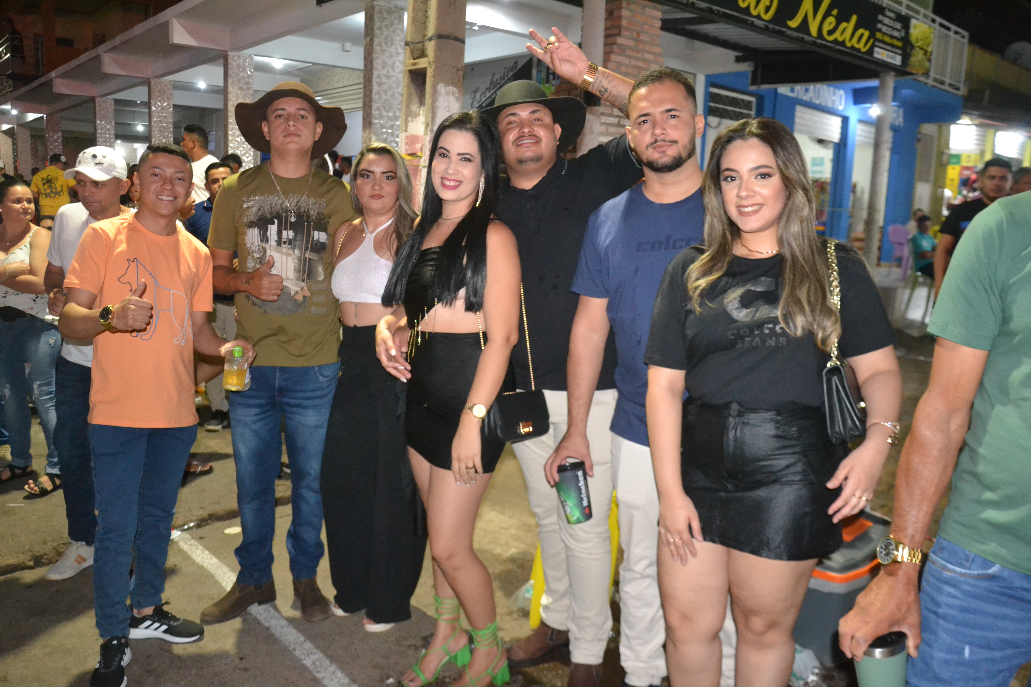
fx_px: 773
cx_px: 516
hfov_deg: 67.4
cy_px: 344
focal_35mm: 27
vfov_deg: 47.9
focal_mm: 18
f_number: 3.5
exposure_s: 1/60
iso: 3200
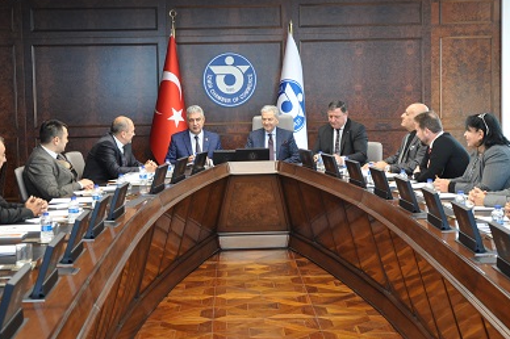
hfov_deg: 29.8
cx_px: 252
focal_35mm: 68
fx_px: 957
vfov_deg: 20.1
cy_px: 137
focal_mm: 35
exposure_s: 1/25
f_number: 5.6
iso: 400
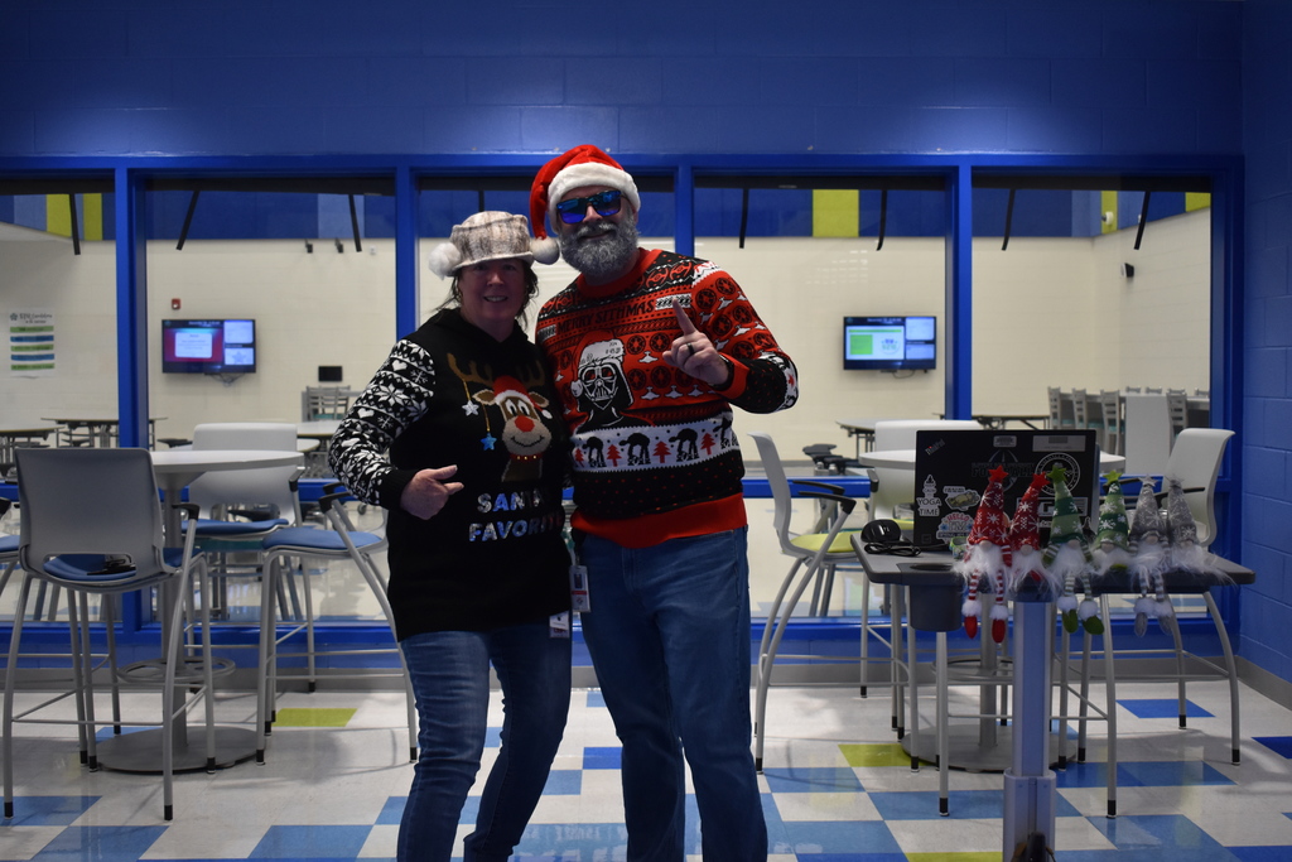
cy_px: 431
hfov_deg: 47.9
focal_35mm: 40
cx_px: 646
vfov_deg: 33.0
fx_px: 1454
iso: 1000
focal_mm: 27
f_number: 4
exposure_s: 1/125
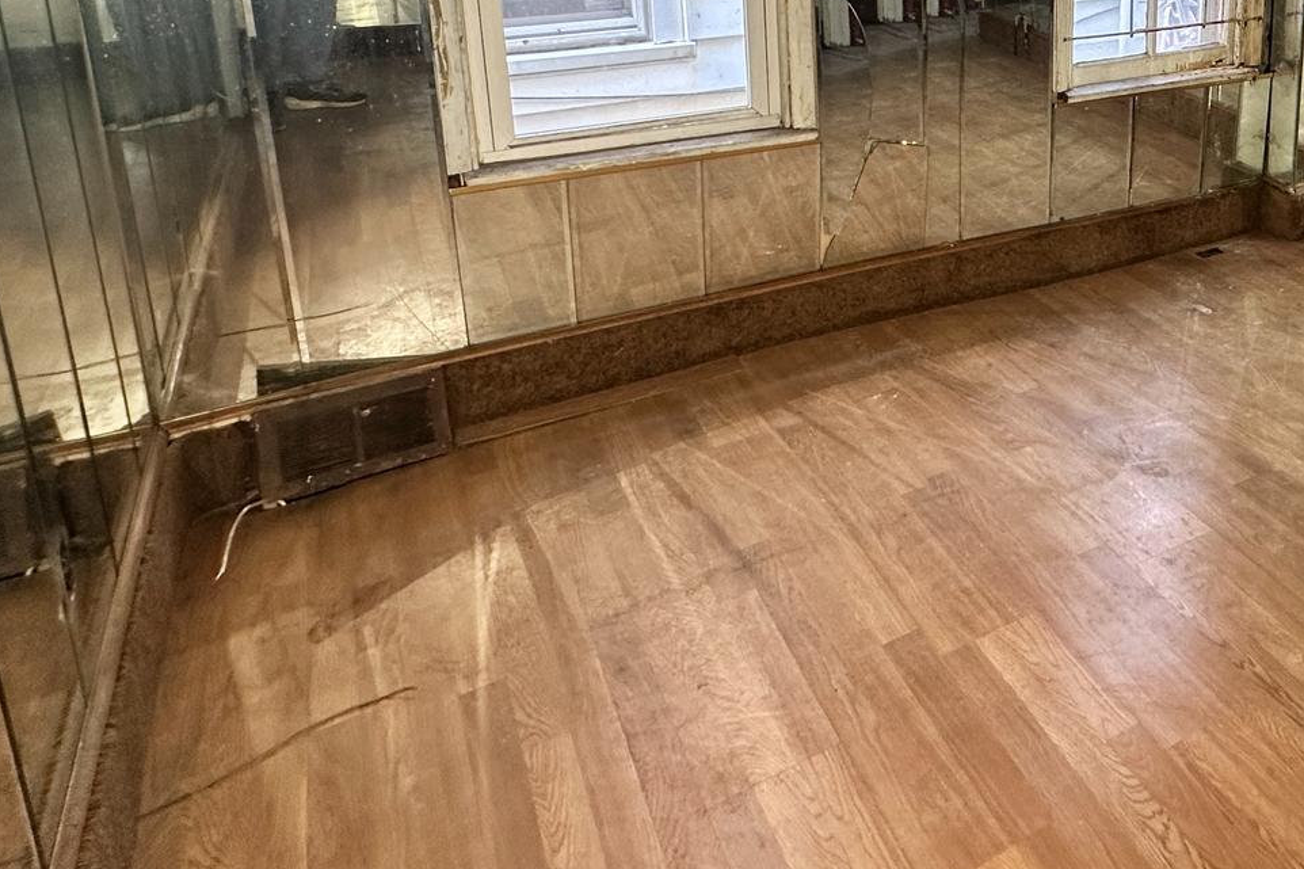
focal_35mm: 31
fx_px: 1123
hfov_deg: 54.7
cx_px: 1099
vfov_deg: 38.8
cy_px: 56
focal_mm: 2.22
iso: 160
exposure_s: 1/99
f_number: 2.2
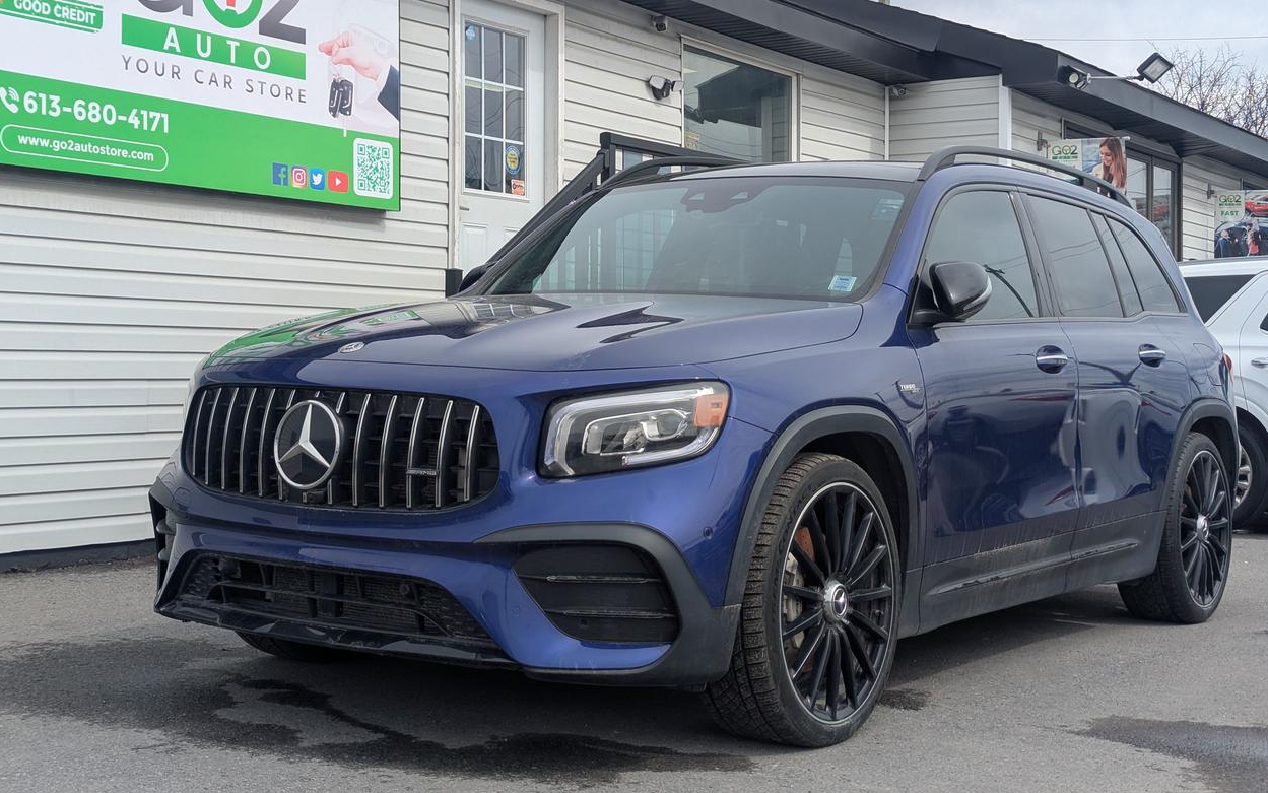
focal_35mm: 52
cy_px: 341
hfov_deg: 38.9
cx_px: 630
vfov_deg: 24.9
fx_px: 1797
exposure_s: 1/1767
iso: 50
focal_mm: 6.81
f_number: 1.85
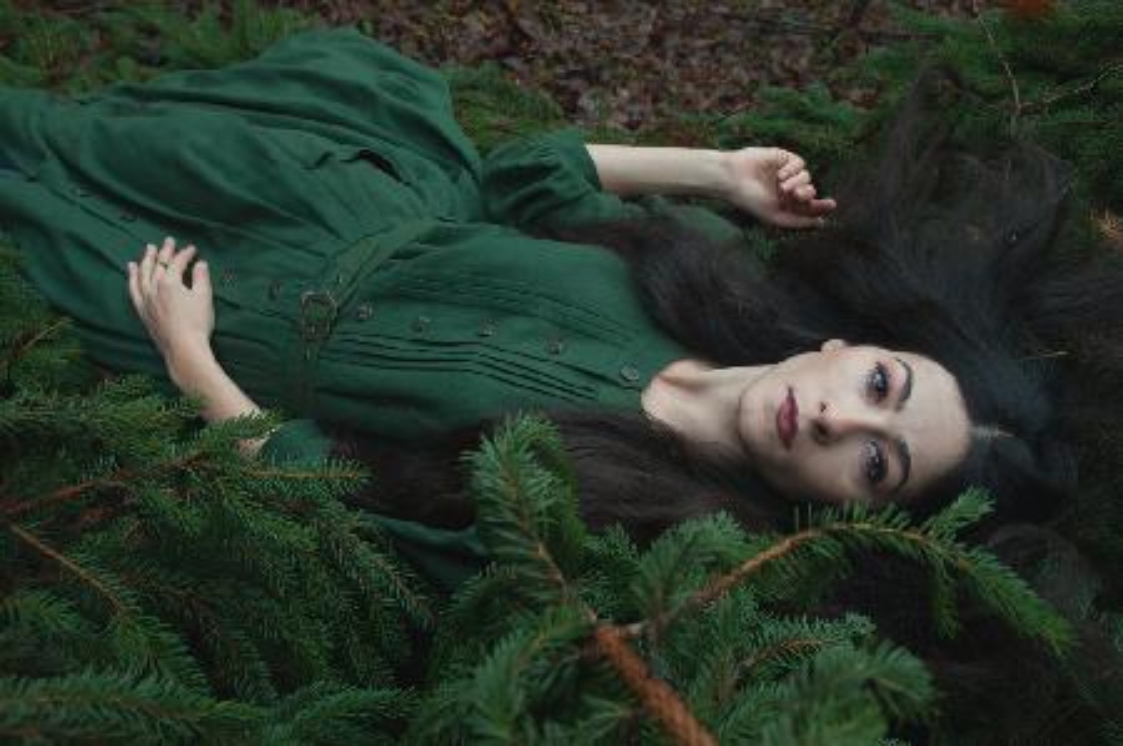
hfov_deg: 62.0
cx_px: 562
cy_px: 373
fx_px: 935
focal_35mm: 30
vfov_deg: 43.5
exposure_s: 1/90
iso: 200
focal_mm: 20
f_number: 6.7
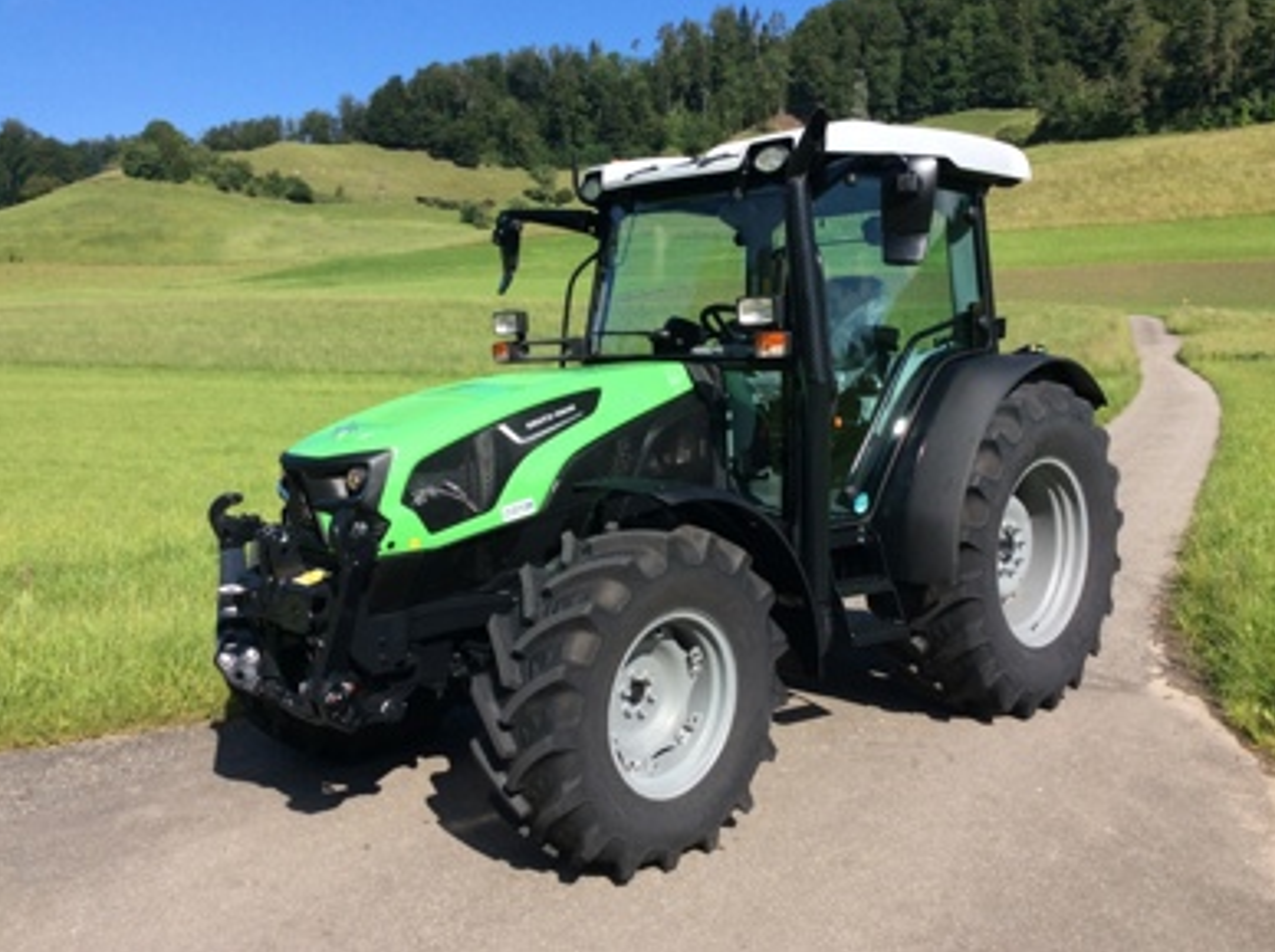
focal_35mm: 33
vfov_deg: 42.9
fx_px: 1214
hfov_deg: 55.4
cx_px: 638
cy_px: 465
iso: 32
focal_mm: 3.3
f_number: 2.4
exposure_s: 1/1100
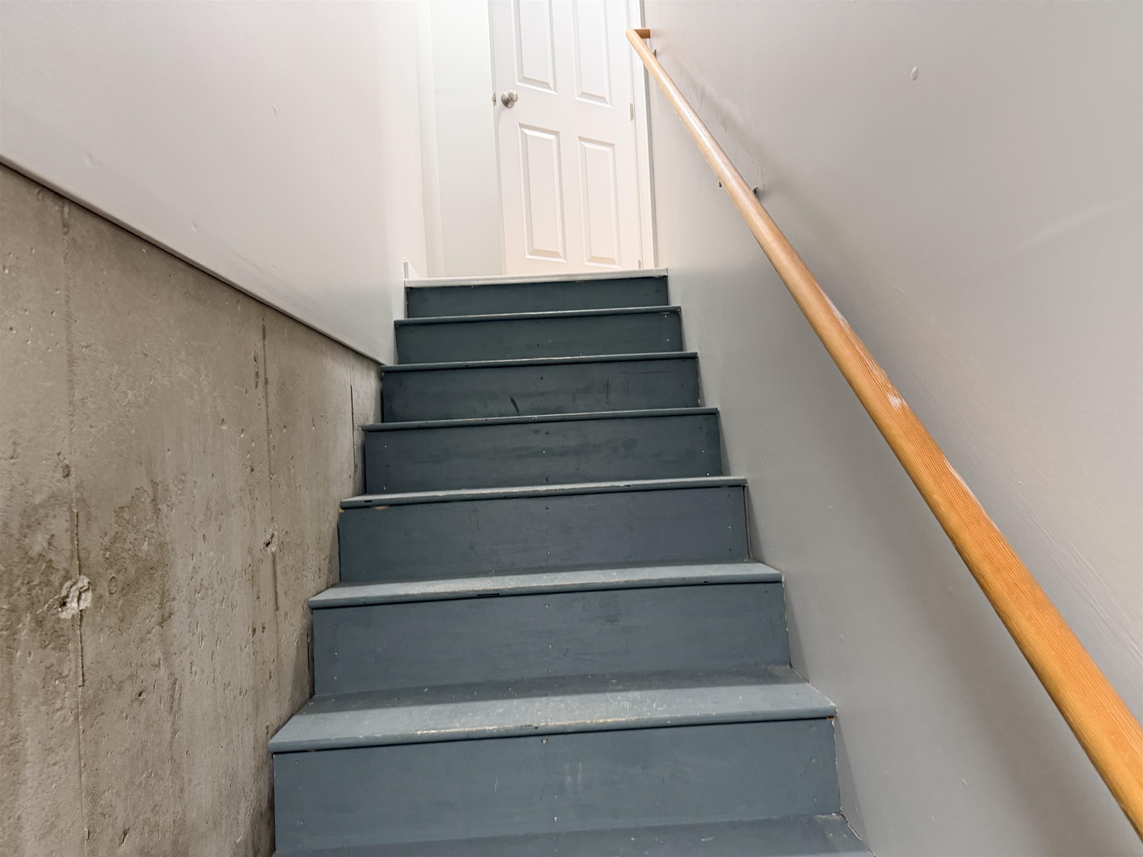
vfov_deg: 56.8
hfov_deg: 71.6
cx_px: 572
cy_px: 428
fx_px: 792
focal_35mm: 24
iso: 400
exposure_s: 1/60
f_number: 1.78
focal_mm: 6.76
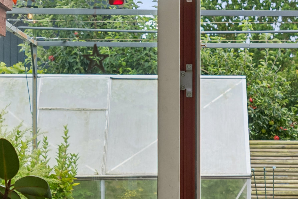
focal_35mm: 151
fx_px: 1250
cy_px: 296
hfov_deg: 13.1
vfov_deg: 8.9
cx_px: 393
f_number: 6.7
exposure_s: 1/60
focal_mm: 45
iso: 200
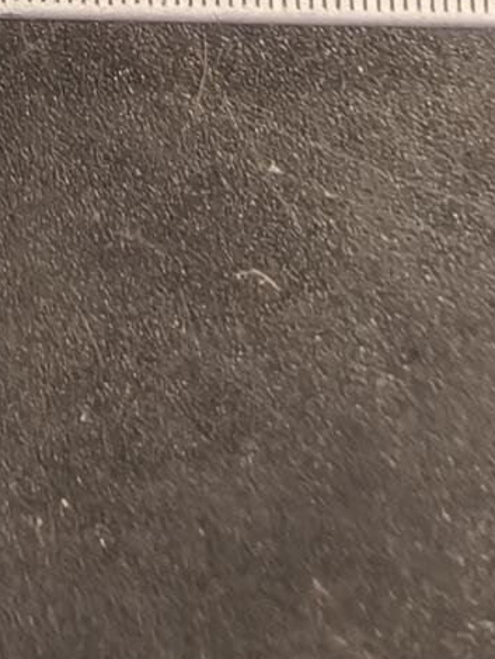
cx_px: -100
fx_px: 1676
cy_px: -395
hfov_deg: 16.1
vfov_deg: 18.9
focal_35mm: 88
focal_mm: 2.32
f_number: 2
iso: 200
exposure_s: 1/100
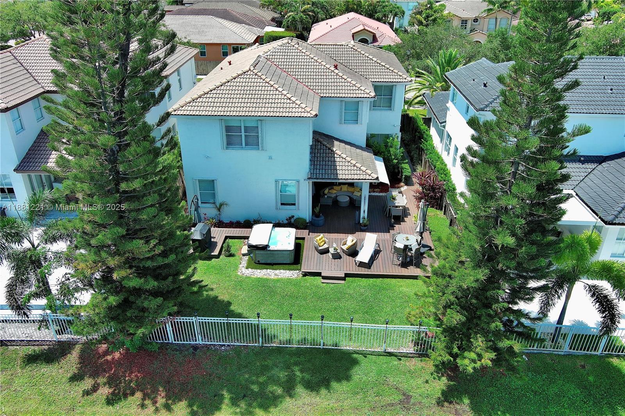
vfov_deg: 44.9
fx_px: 503
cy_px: 208
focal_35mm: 29
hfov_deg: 63.7
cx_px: 312
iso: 100
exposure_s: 1/927
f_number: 2.8
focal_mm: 10.57
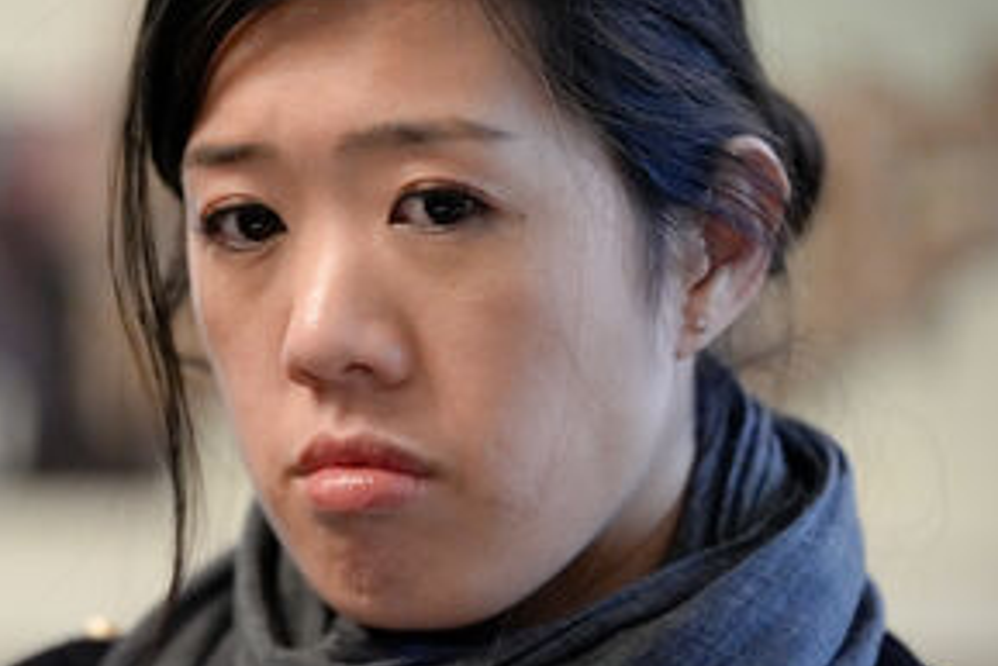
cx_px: 345
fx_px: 6906
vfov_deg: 5.5
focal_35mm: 249
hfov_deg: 8.3
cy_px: 371
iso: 5000
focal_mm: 180
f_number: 2.8
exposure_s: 1/320
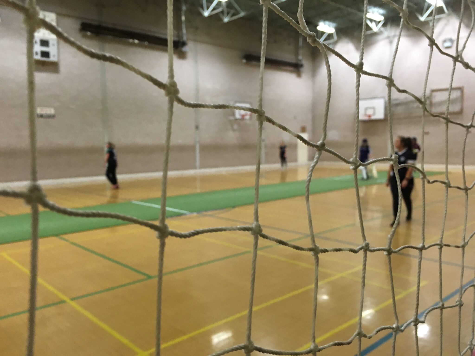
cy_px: 178
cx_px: 238
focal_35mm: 29
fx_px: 398
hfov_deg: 61.7
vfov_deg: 48.2
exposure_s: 1/33
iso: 200
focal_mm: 4.15
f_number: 2.2
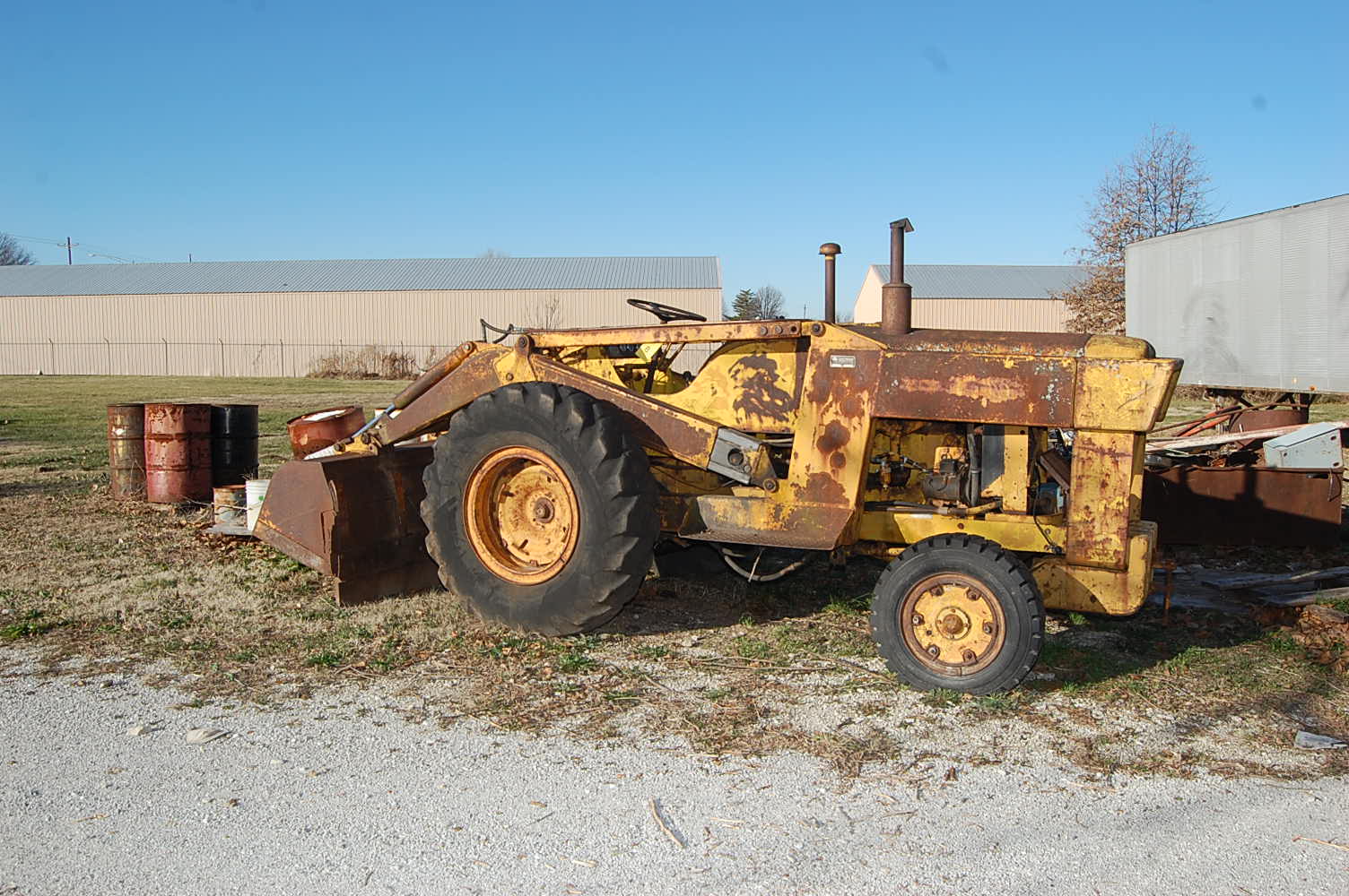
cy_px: 448
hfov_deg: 64.6
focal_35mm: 28
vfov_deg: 45.6
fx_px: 1067
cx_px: 674
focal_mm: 19
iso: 200
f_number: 9
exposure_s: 1/320
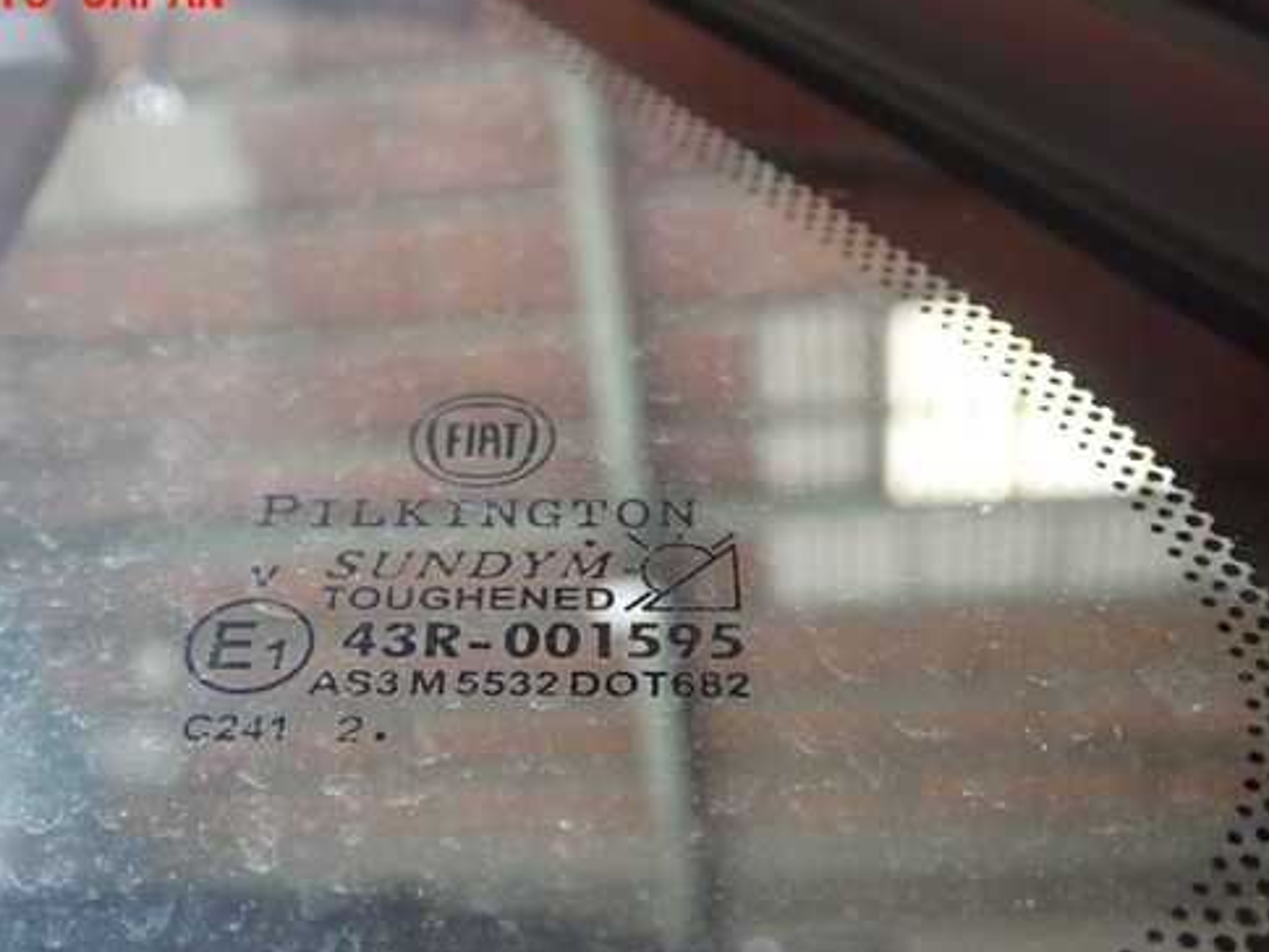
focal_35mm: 47
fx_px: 1723
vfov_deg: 30.8
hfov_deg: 40.3
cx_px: 534
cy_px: 547
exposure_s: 1/40
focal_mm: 6.83
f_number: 2.7
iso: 500
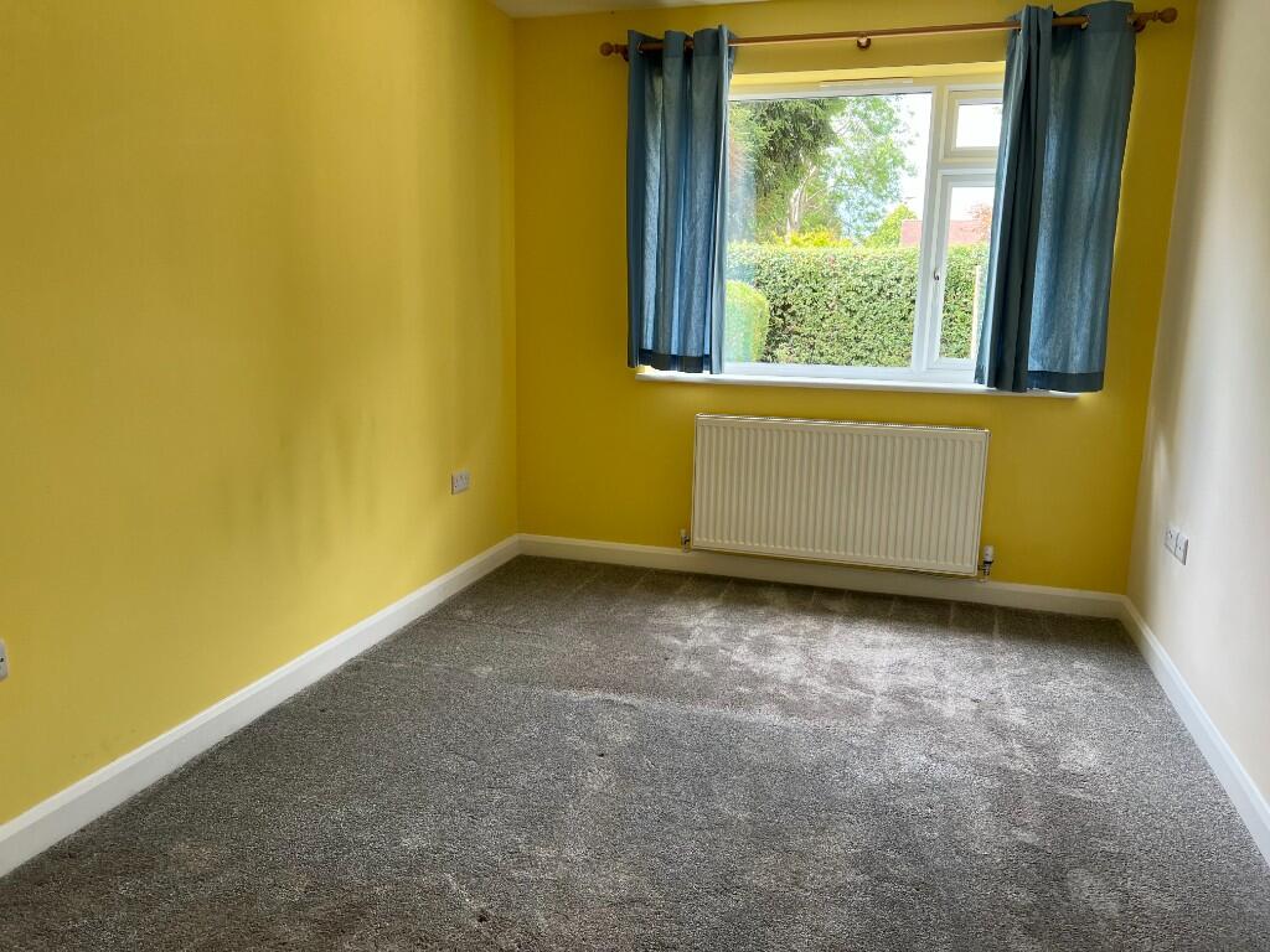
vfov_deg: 53.1
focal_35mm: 26
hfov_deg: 67.3
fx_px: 954
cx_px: 635
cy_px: 476
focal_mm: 5.7
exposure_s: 1/166
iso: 64
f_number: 1.5
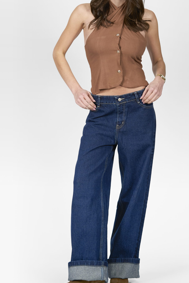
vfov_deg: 16.1
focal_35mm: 127
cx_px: 115
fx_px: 1000
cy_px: 118
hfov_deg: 10.8
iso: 640
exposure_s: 1/125
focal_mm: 90
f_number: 4
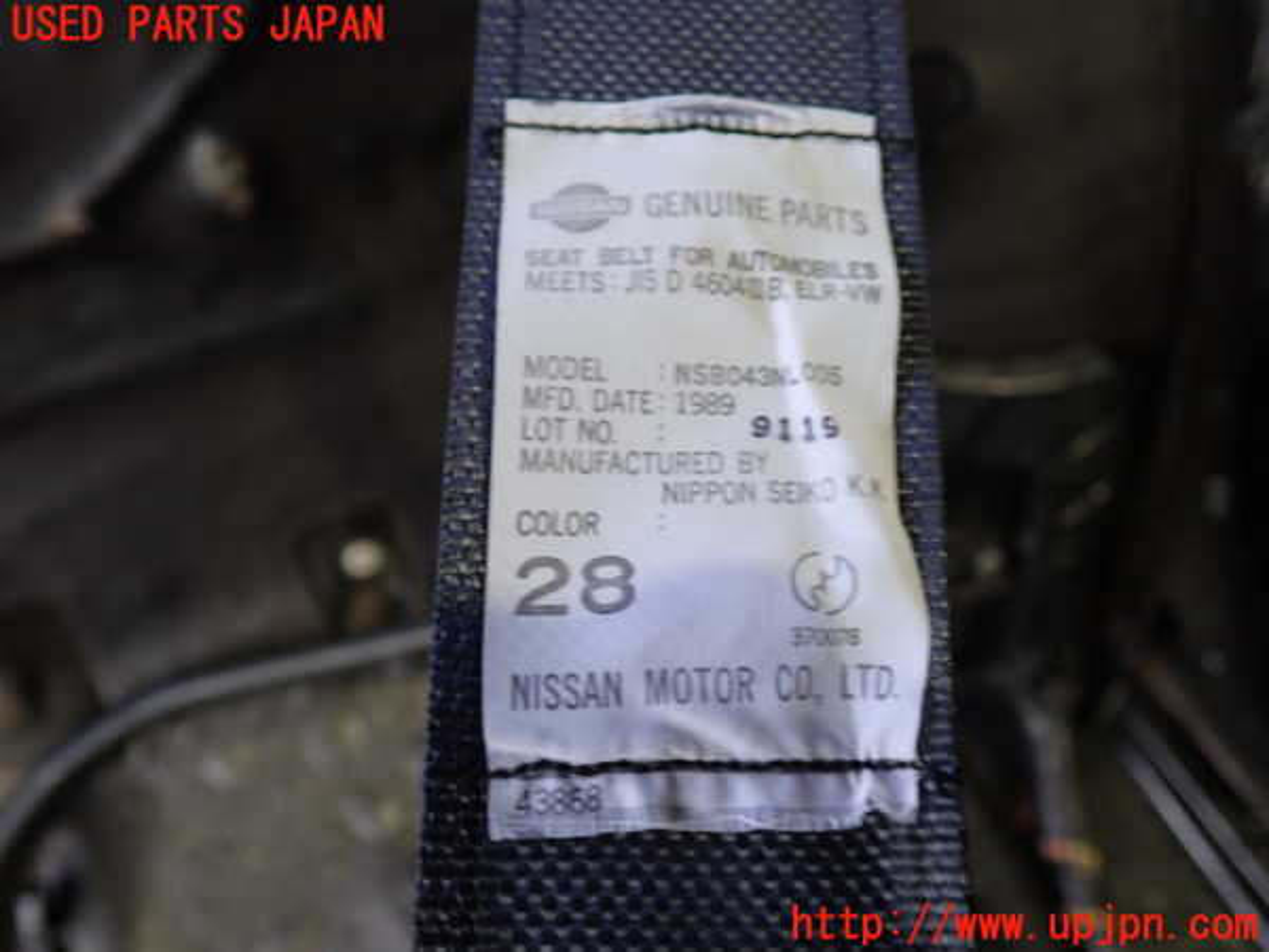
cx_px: 634
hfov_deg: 60.0
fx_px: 1100
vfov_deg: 46.8
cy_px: 476
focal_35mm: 30
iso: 200
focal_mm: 5.4
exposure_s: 1/40
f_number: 2.3
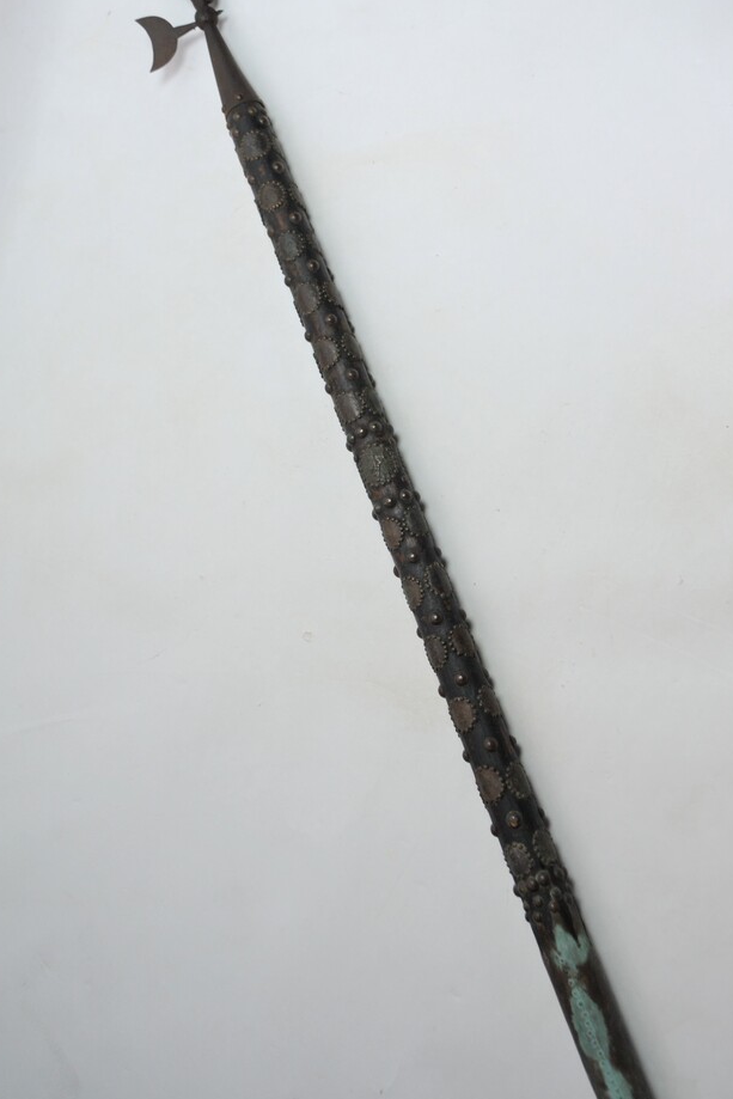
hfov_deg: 28.7
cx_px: 385
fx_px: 1435
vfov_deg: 41.9
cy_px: 495
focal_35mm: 47
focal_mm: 24
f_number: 4
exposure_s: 1/40
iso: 400
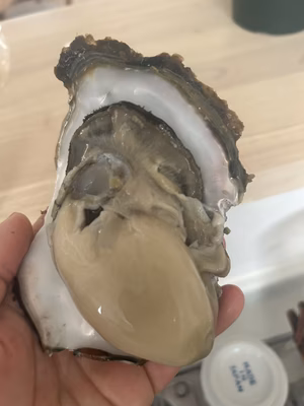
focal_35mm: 26
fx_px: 304
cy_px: 203
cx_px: 152
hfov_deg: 53.1
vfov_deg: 67.3
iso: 320
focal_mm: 5.7
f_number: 1.5
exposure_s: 1/60
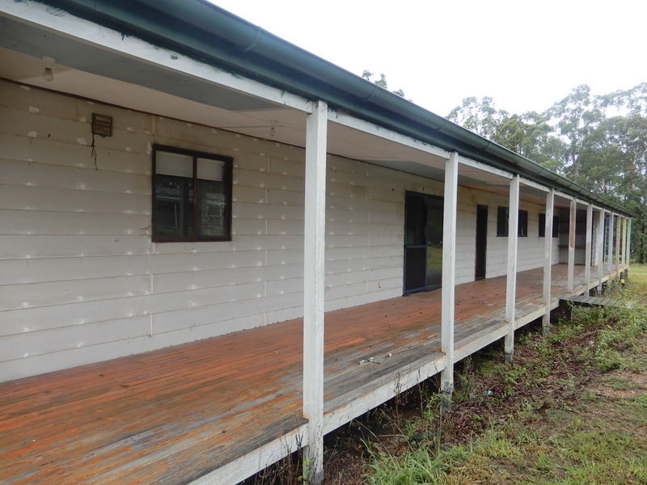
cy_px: 242
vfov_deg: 56.8
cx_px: 324
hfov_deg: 71.6
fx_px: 449
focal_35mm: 24
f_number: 3.4
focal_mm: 4.3
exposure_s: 1/200
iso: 80
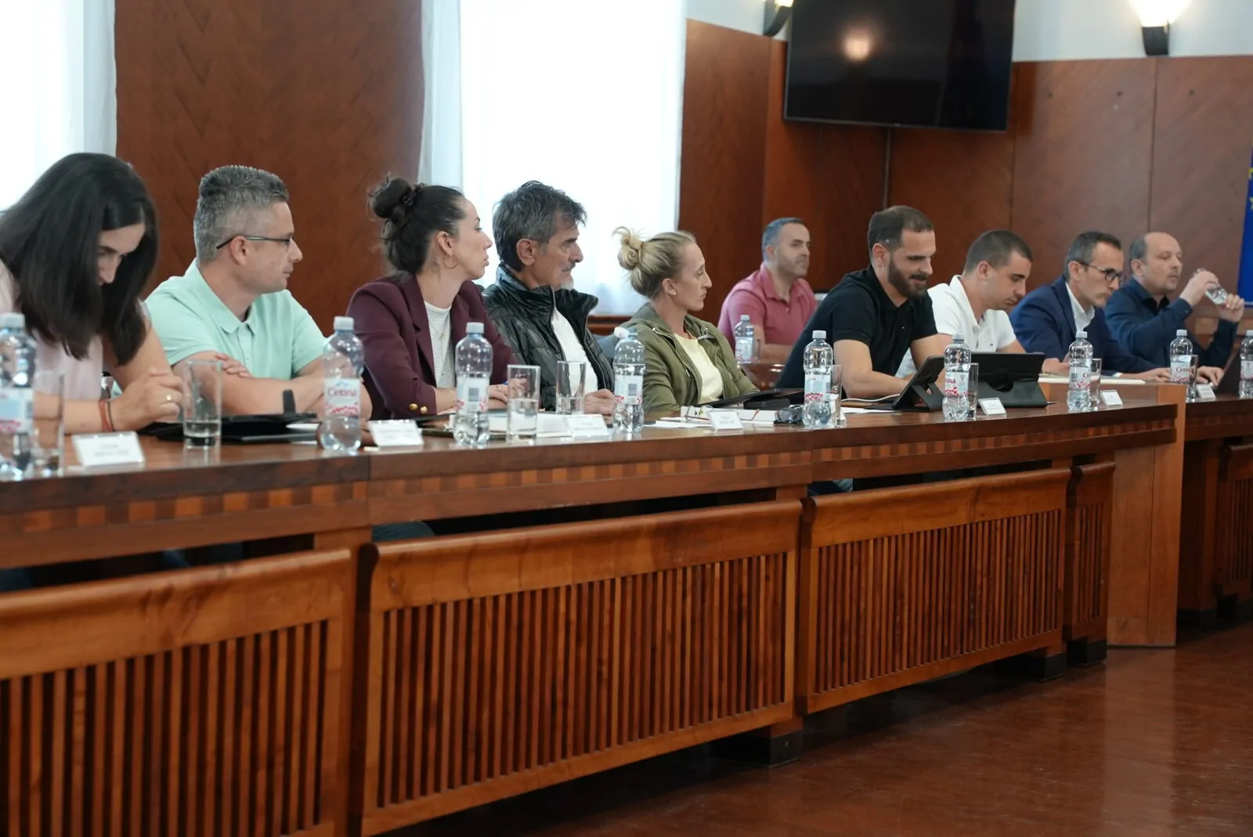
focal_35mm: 70
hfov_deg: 28.8
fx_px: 2438
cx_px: 626
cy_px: 418
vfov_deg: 19.5
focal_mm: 70
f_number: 4
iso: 2500
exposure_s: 1/160
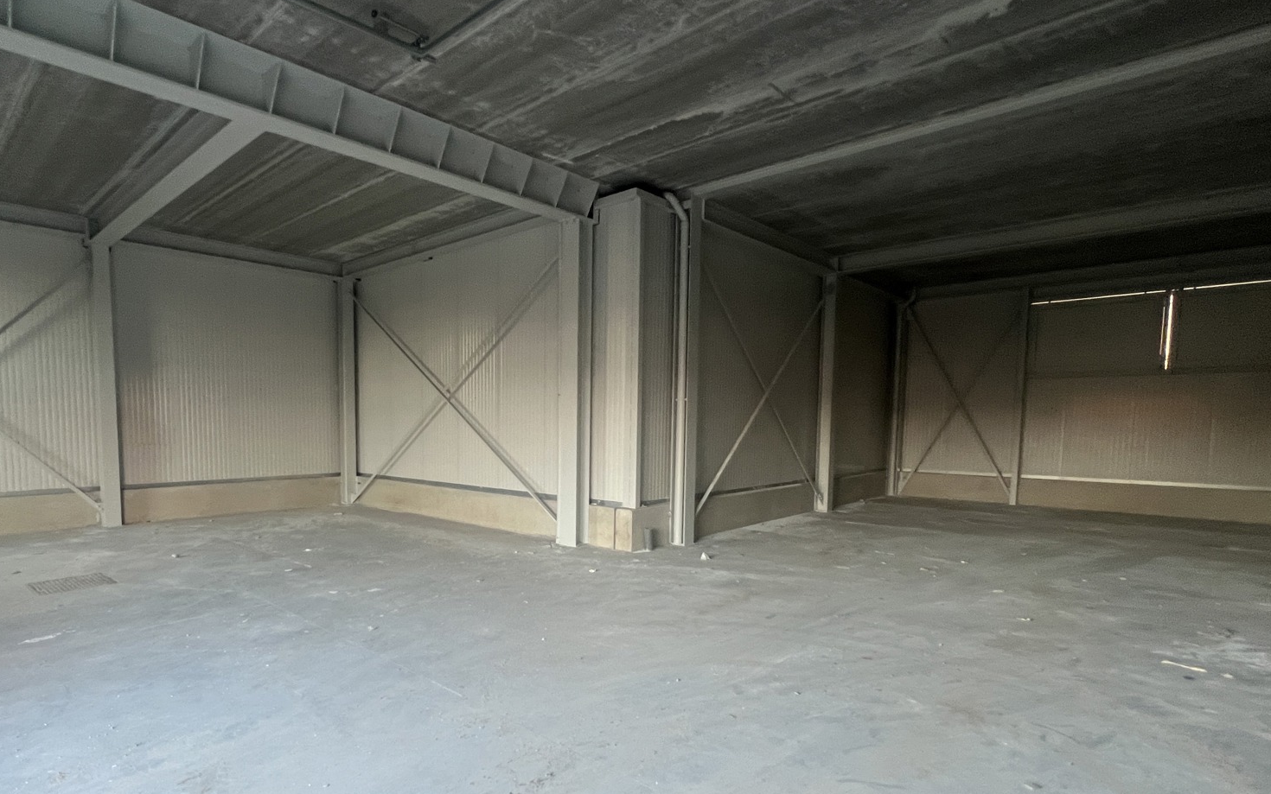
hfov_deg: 90.1
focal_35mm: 18
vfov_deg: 64.4
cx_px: 520
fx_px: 624
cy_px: 480
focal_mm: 1.57
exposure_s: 1/80
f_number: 1.8
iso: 250
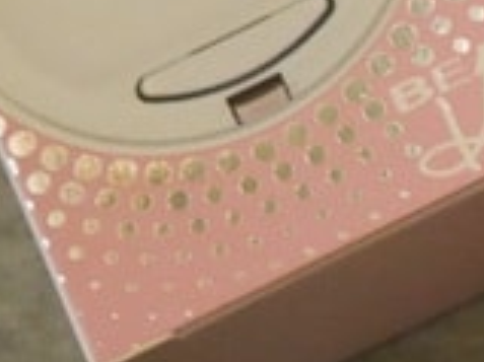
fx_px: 3744
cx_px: 986
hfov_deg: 7.1
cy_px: -67
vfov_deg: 5.5
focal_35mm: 268
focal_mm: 32
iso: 3200
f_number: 5.6
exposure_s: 1/60
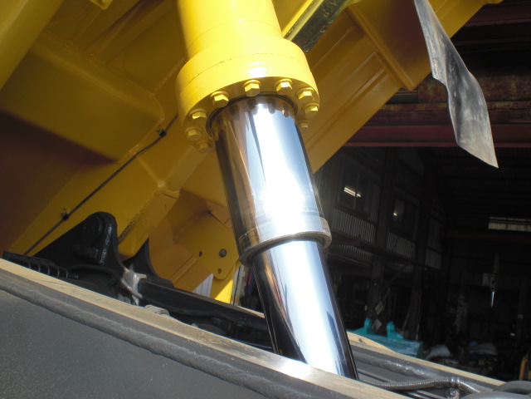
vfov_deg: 37.7
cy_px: 200
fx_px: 583
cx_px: 266
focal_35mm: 38
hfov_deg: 49.0
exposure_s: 1/250
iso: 64
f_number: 5.6
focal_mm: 6.3
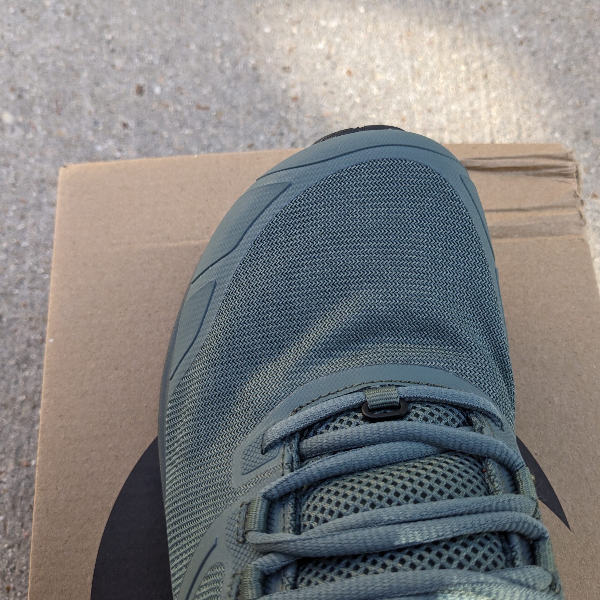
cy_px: 300
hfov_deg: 50.9
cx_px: 349
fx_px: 628
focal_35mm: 32
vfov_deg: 51.1
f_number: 1.73
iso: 55
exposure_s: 1/312
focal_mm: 4.38
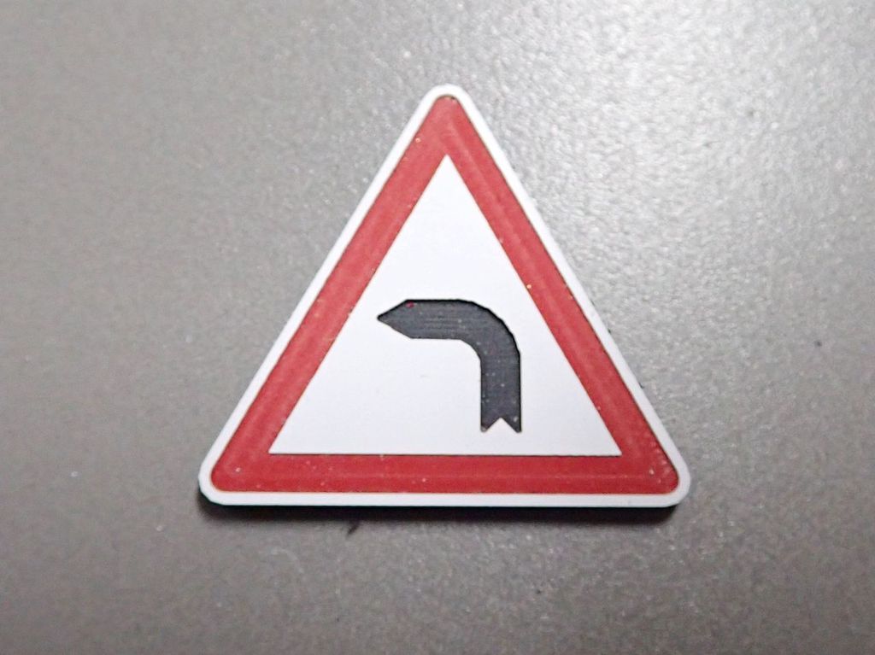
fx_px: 758
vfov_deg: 46.8
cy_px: 328
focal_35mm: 30
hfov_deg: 60.0
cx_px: 438
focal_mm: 5.5
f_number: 2.3
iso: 640
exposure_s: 1/125
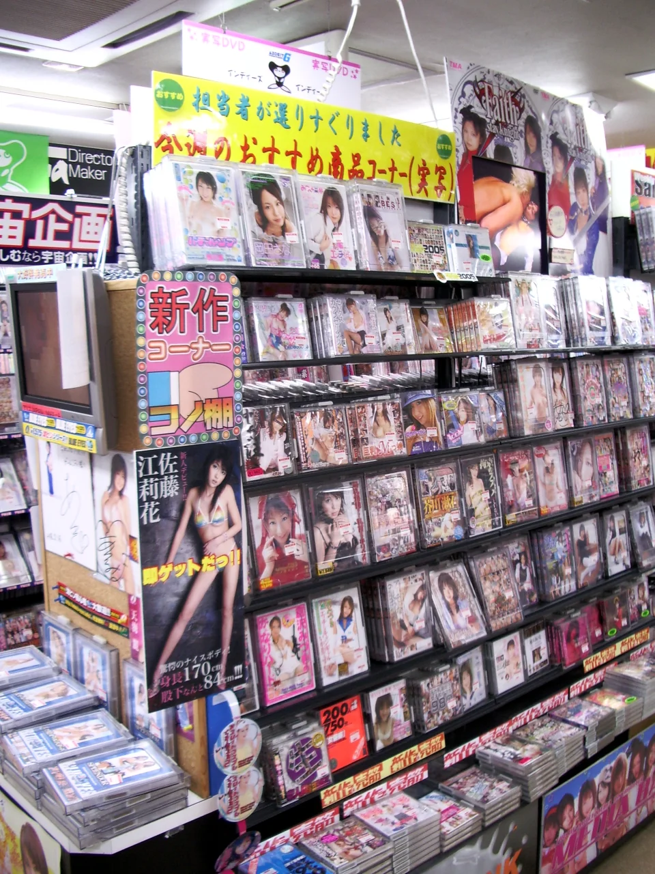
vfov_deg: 52.6
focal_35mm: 35
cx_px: 328
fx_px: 883
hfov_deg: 40.7
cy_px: 437
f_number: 2.6
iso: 100
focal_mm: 5.8
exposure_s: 1/25
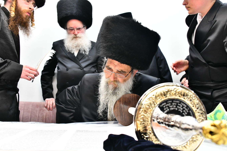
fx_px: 183
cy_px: 78
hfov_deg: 63.7
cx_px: 116
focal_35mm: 29
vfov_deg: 44.9
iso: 2000
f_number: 5.6
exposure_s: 1/100
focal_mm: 28
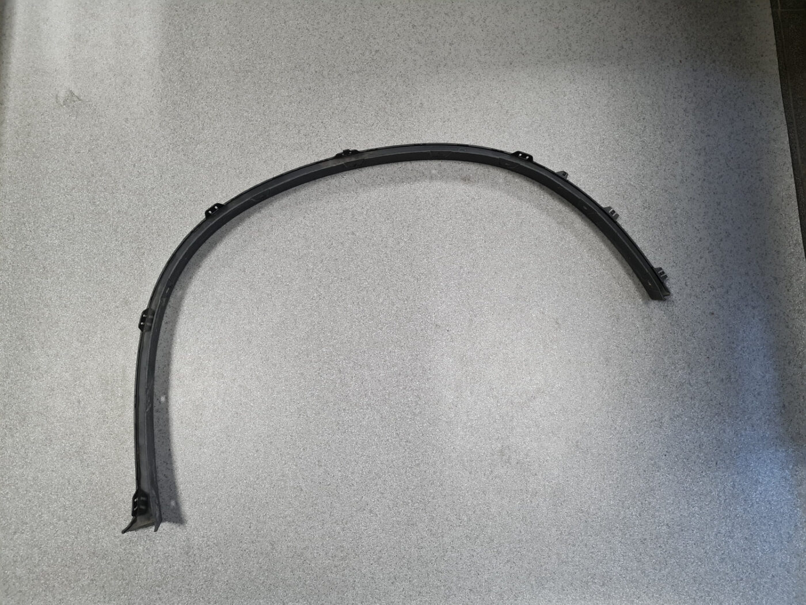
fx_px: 605
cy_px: 302
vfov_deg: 53.1
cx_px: 403
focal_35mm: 26
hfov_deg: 67.3
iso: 320
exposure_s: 1/100
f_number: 1.8
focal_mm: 5.4
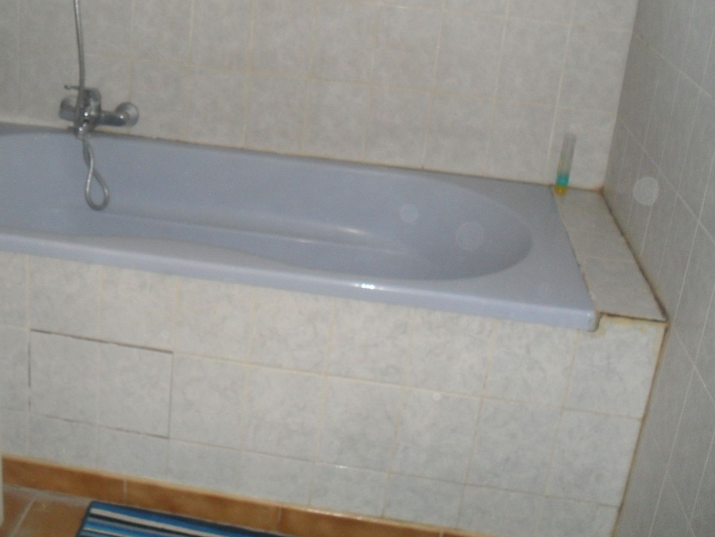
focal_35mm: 47
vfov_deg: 30.7
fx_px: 971
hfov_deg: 39.9
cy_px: 186
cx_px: 240
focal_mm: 6.3
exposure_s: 1/45
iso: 200
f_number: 3.2
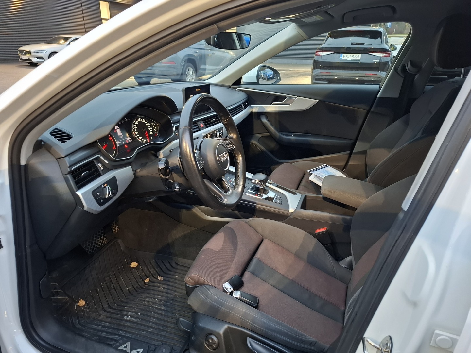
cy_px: 176
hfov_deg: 73.9
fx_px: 313
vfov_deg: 58.9
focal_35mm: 23
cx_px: 236
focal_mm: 5.54
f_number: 1.8
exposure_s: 1/25
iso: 400
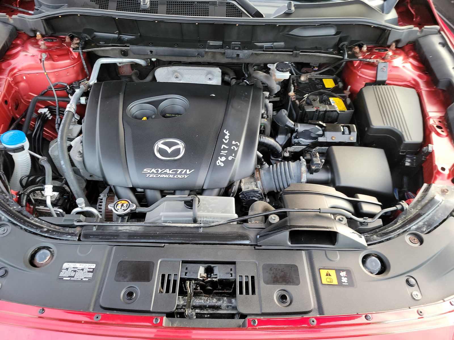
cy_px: 170
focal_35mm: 24
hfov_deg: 71.6
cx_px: 227
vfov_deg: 56.8
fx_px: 315
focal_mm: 6.7
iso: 215
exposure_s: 1/59
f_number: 1.8
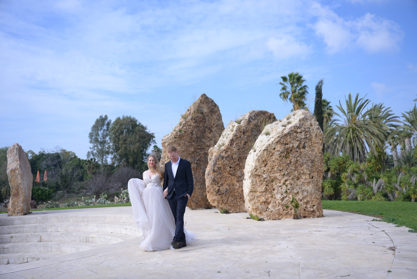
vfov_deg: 38.9
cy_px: 140
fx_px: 394
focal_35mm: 34
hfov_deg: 55.8
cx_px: 208
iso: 125
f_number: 3.5
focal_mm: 34
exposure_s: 1/1600
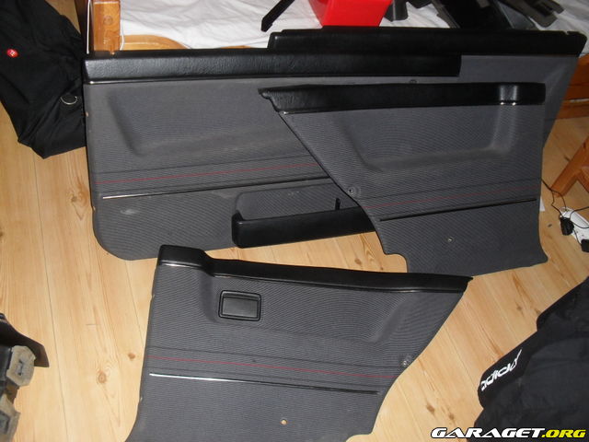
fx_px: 596
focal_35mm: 35
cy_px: 221
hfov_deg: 52.6
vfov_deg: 40.7
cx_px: 294
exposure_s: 1/45
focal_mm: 6.3
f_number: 3.2
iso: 240
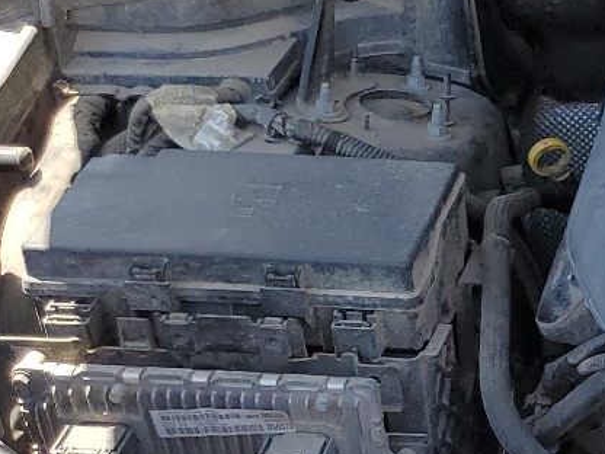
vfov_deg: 14.8
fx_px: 1748
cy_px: 298
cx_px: 1009
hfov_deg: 17.0
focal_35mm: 100
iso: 50
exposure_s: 1/769
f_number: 1.5
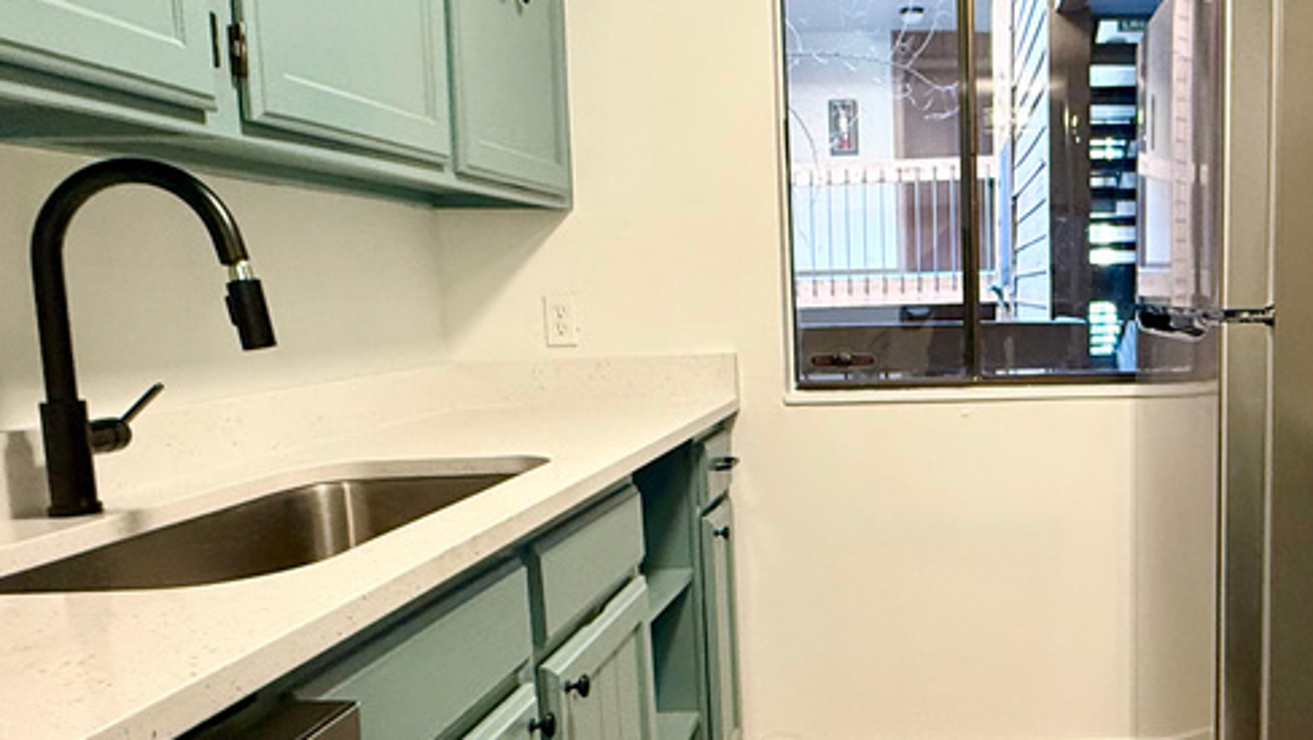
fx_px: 1115
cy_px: 417
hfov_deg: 58.3
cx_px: 958
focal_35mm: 32
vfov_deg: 36.7
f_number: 2.2
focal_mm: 2.22
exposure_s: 1/60
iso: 400
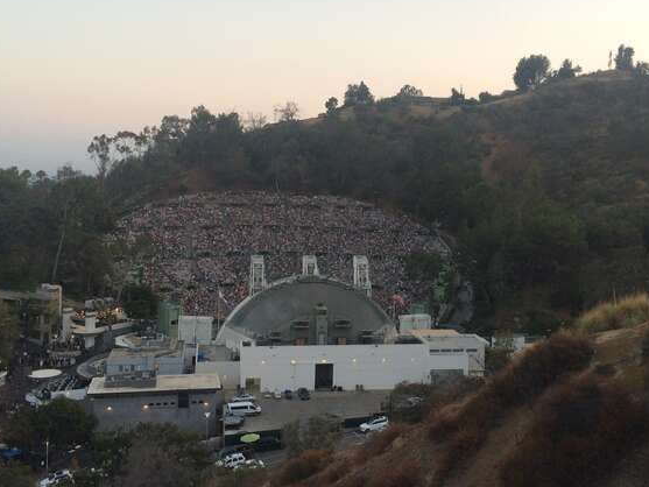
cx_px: 346
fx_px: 750
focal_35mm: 40
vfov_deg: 35.8
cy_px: 189
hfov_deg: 46.8
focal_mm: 4.15
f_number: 2.2
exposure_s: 1/120
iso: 64
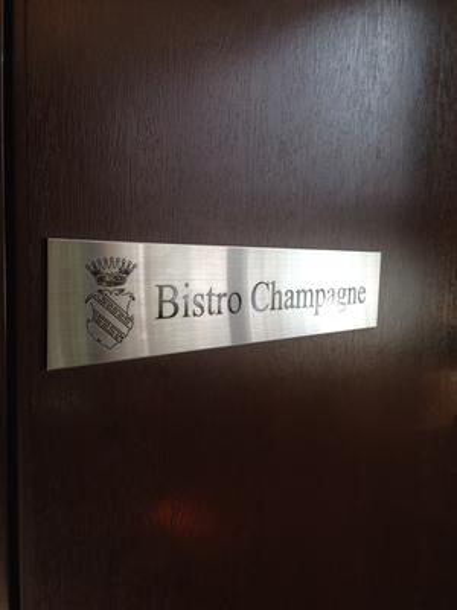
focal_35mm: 33
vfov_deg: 55.4
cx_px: 228
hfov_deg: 42.9
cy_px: 305
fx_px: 581
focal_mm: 4.12
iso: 80
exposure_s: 1/120
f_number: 2.4
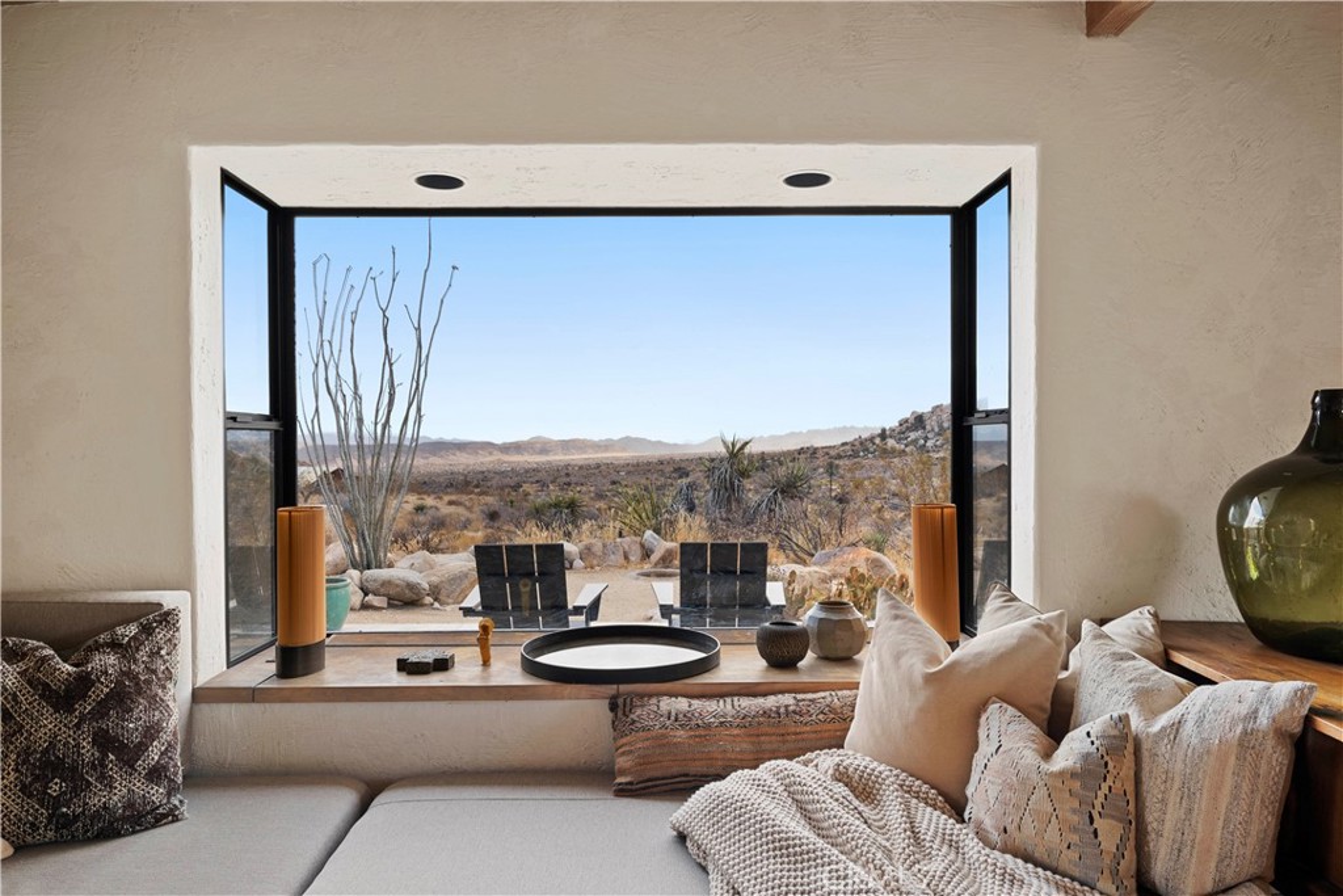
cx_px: 672
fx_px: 895
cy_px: 448
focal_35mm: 24
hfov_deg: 73.7
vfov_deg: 53.1
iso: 400
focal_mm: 24
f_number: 6.3
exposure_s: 1/20
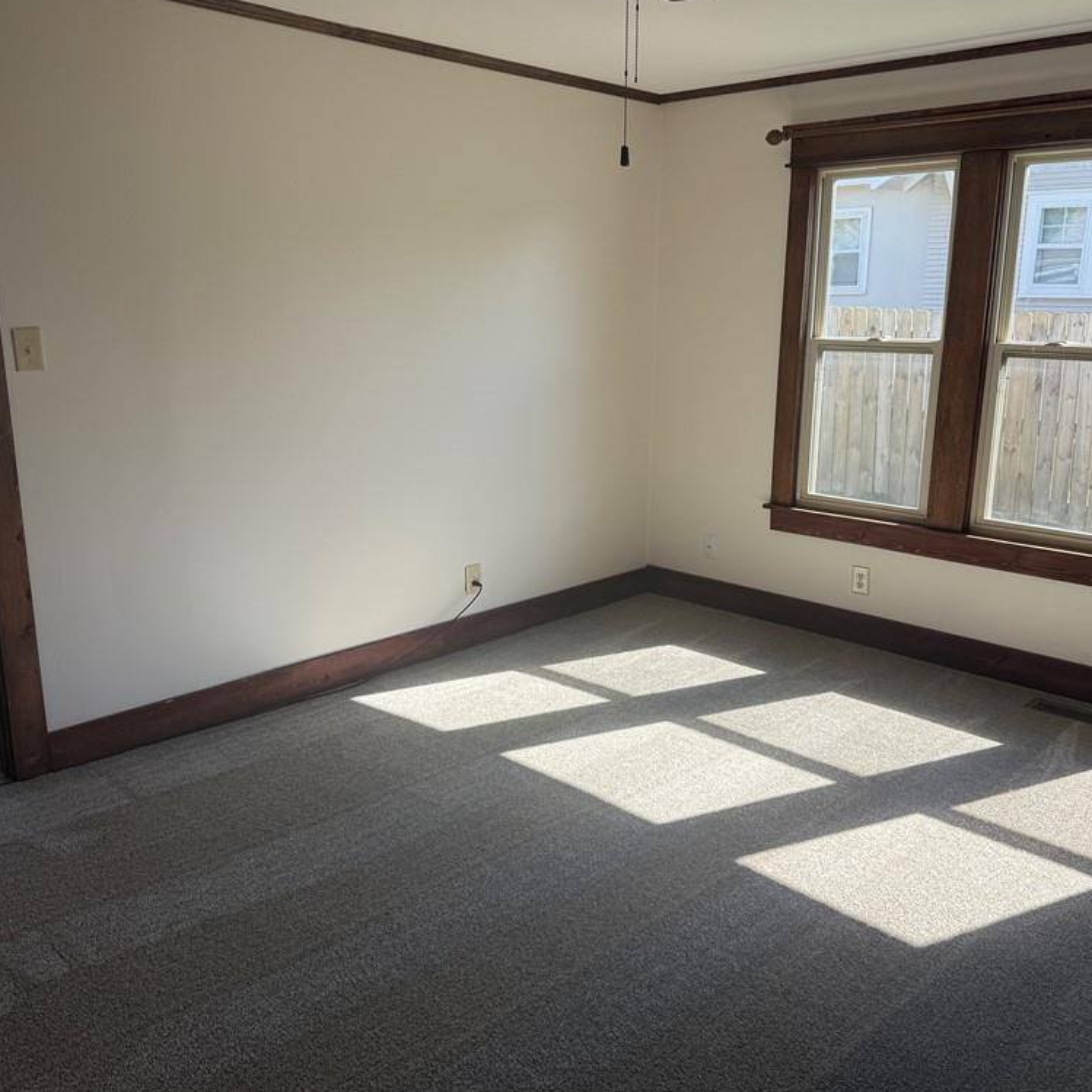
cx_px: 602
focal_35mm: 29
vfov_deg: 55.6
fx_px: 1035
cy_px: 550
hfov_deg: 55.5
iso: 80
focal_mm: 6.76
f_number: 1.78
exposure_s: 1/524
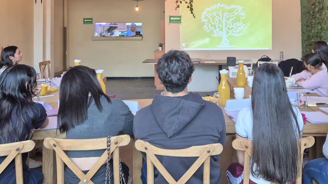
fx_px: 331
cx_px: 201
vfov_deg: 30.1
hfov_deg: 52.3
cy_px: 25
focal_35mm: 38
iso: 640
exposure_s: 1/60
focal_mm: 5.4
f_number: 1.8
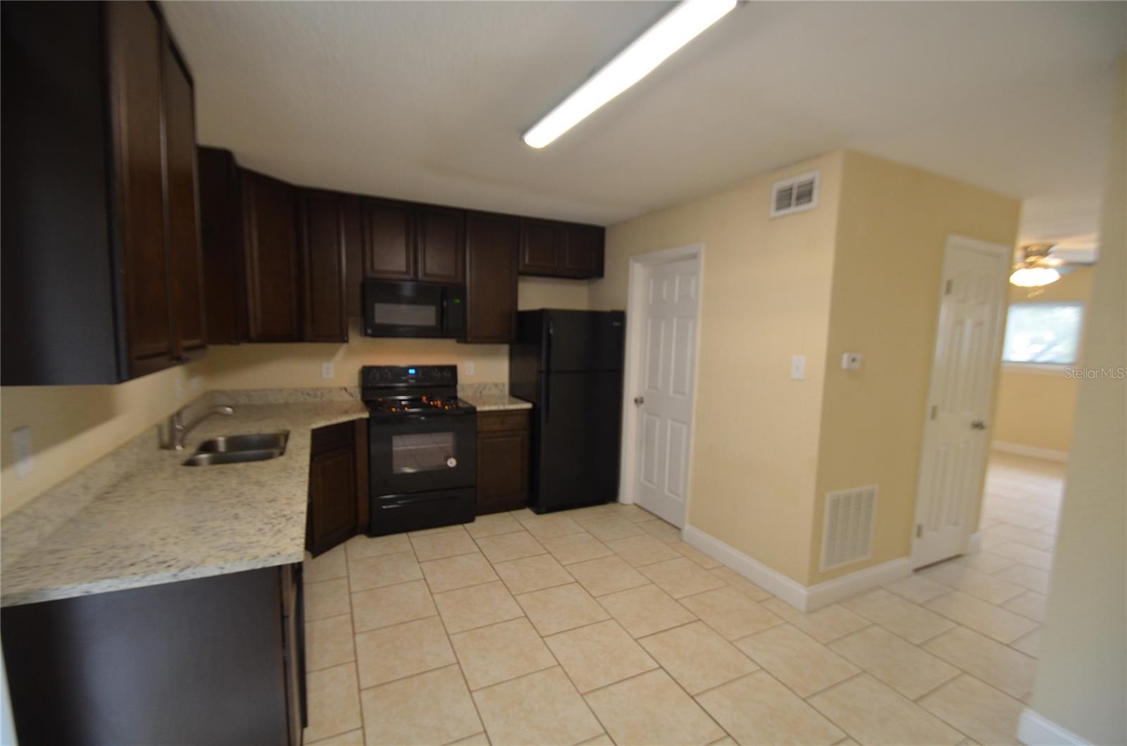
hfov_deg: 100.5
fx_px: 469
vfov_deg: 77.0
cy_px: 373
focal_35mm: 15
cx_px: 564
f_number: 4
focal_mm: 10
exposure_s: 1/60
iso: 560
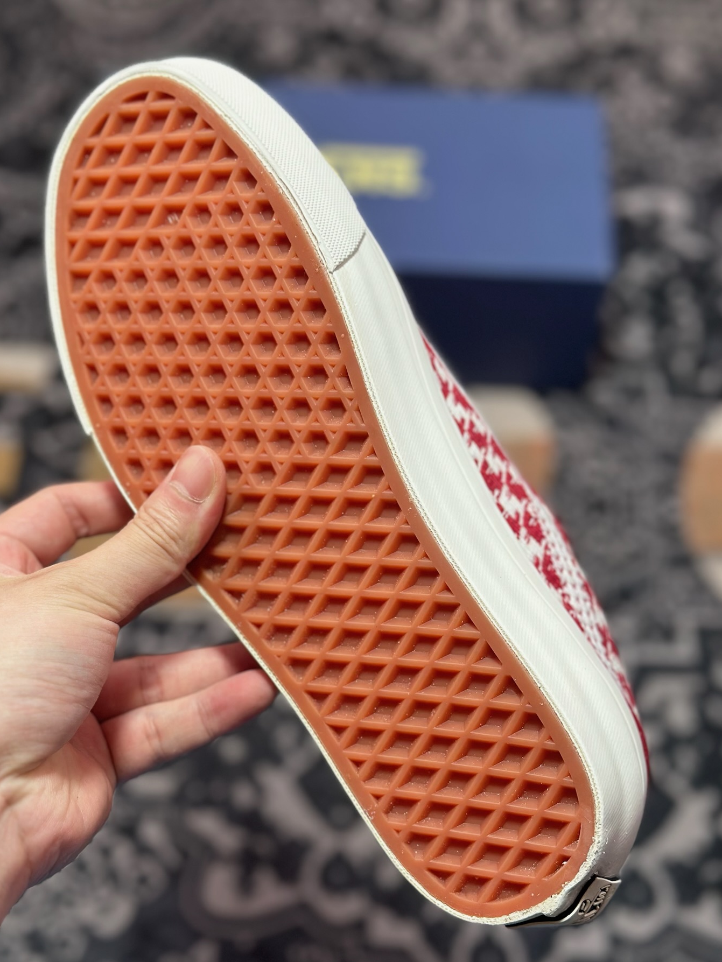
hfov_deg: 26.6
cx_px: 356
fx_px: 1529
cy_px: 499
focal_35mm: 55
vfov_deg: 34.9
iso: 80
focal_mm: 6.86
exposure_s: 1/421
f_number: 1.78
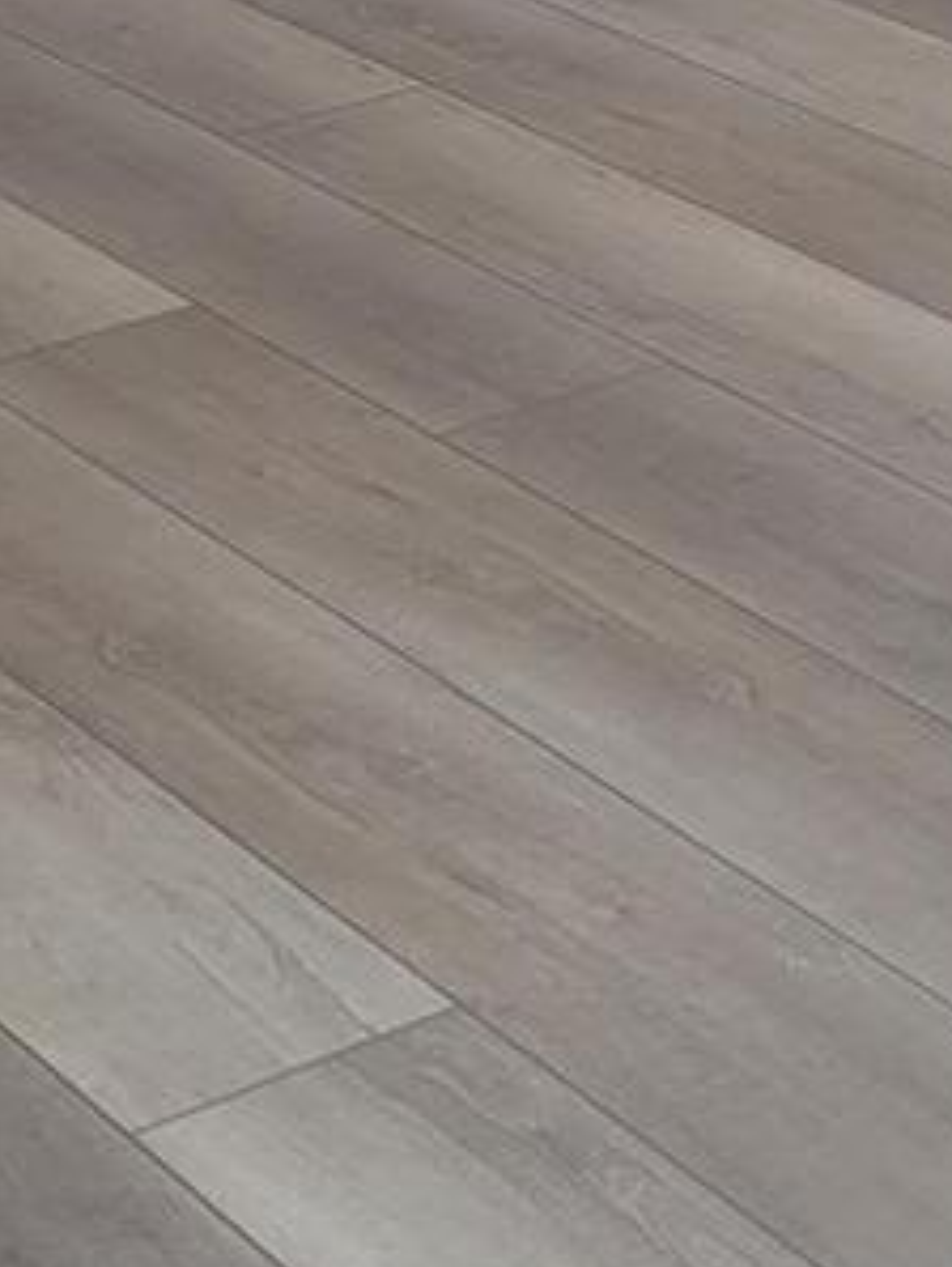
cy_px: -719
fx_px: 4907
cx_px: 808
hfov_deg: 11.0
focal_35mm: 134
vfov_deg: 13.7
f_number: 1.8
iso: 40
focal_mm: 5.4
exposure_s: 1/120
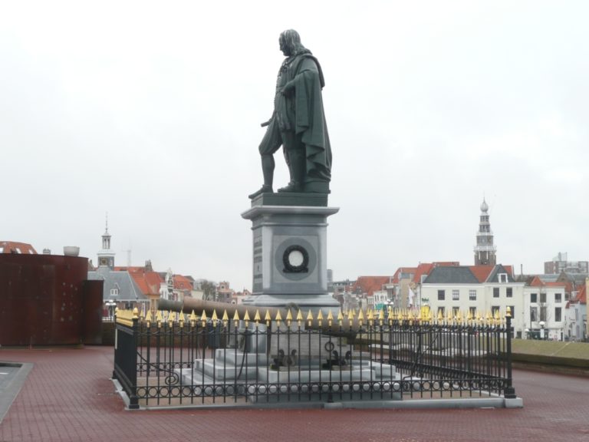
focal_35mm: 62
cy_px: 221
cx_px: 294
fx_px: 1055
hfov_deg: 31.2
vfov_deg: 23.7
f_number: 4.5
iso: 100
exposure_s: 1/60
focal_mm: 10.2
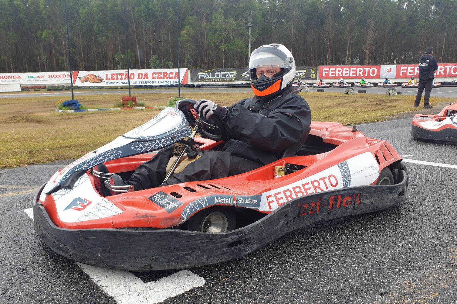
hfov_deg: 65.5
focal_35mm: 28
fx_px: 355
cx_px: 226
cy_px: 176
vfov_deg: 46.2
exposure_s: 1/434
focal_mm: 4.3
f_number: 2.4
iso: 50
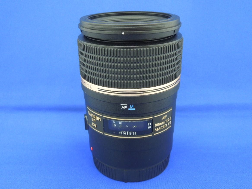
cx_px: 126
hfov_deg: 51.4
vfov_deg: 39.6
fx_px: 262
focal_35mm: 36
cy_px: 94
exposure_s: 1/15
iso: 400
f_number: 3.7
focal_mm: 6.3
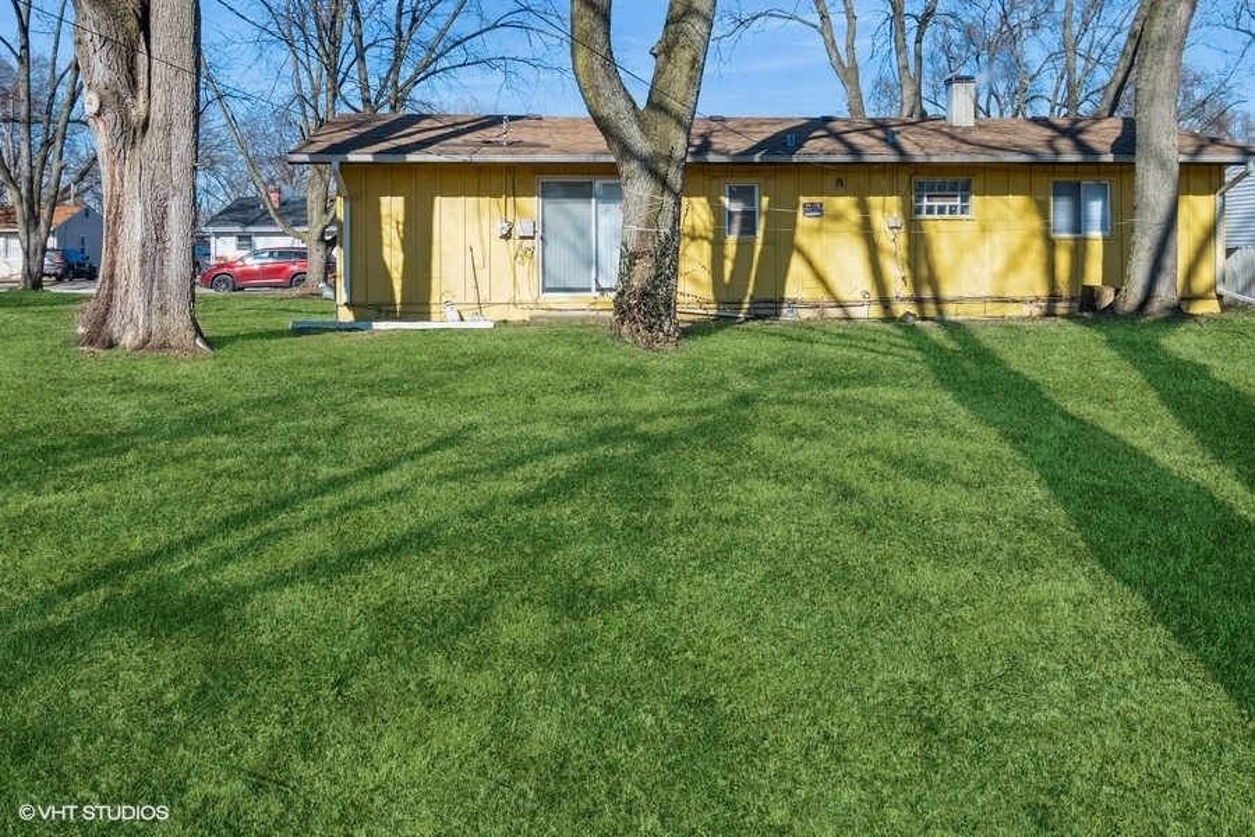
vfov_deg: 43.6
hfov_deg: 61.9
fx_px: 1046
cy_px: 418
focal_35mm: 30
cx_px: 628
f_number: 8
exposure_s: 1/160
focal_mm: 20
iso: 100
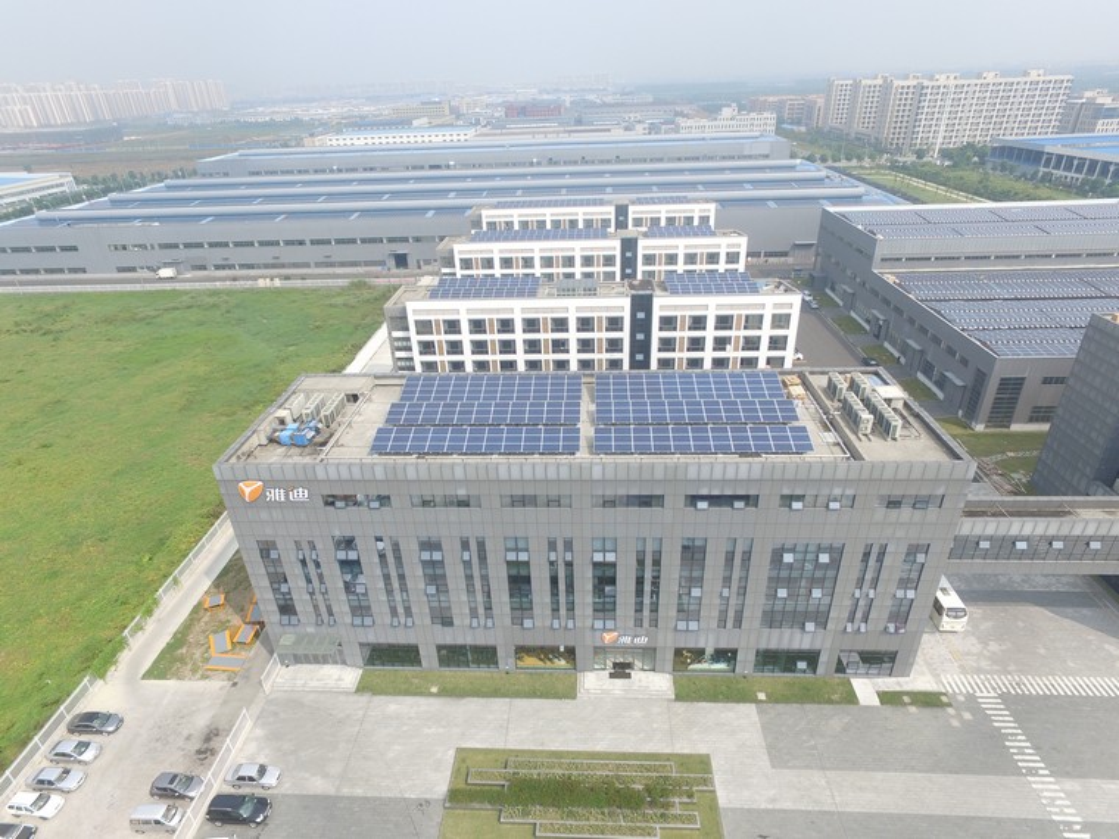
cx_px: 560
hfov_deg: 81.7
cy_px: 420
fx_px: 647
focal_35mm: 20
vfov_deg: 66.0
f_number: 2.8
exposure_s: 1/633
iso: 100
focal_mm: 3.61
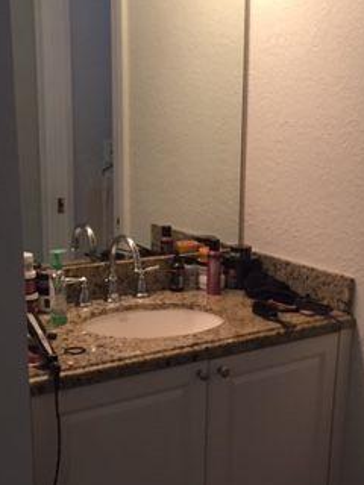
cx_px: 309
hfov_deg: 24.7
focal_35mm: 58
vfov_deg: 32.9
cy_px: 336
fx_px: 813
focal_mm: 4.15
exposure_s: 1/30
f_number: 2.2
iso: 125
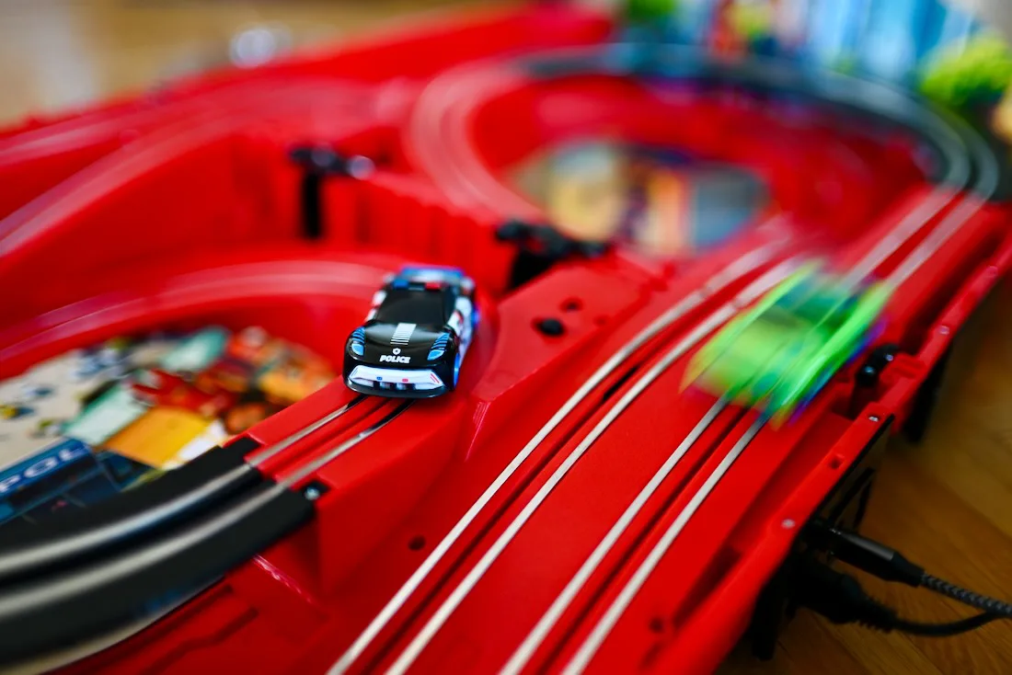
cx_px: 506
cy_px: 338
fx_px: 984
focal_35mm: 35
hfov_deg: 54.4
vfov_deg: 37.9
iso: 500
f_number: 1.4
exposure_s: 1/40
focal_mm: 35
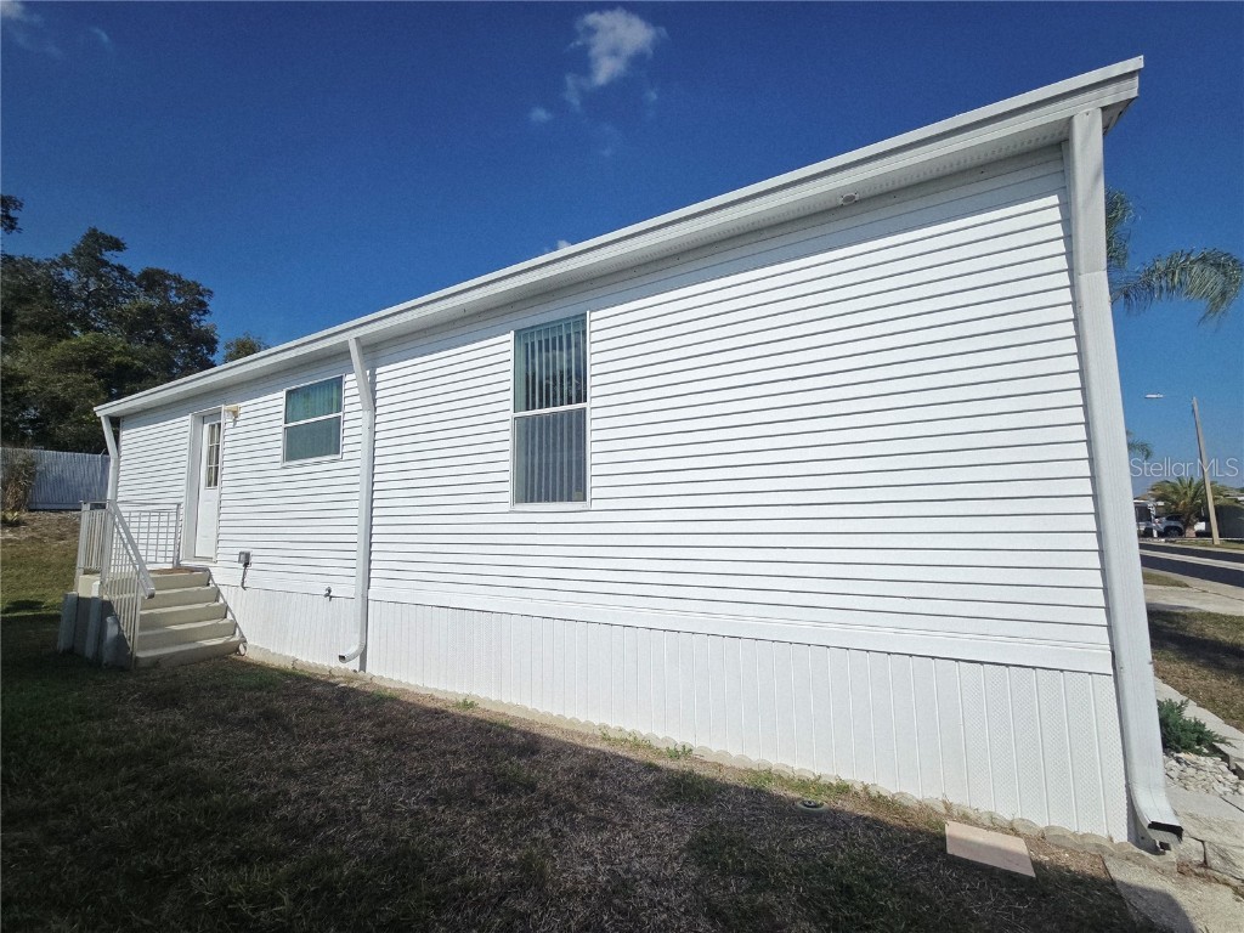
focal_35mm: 13
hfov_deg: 106.2
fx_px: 467
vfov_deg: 89.9
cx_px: 622
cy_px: 466
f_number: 2.2
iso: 50
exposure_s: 1/6444
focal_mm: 2.2
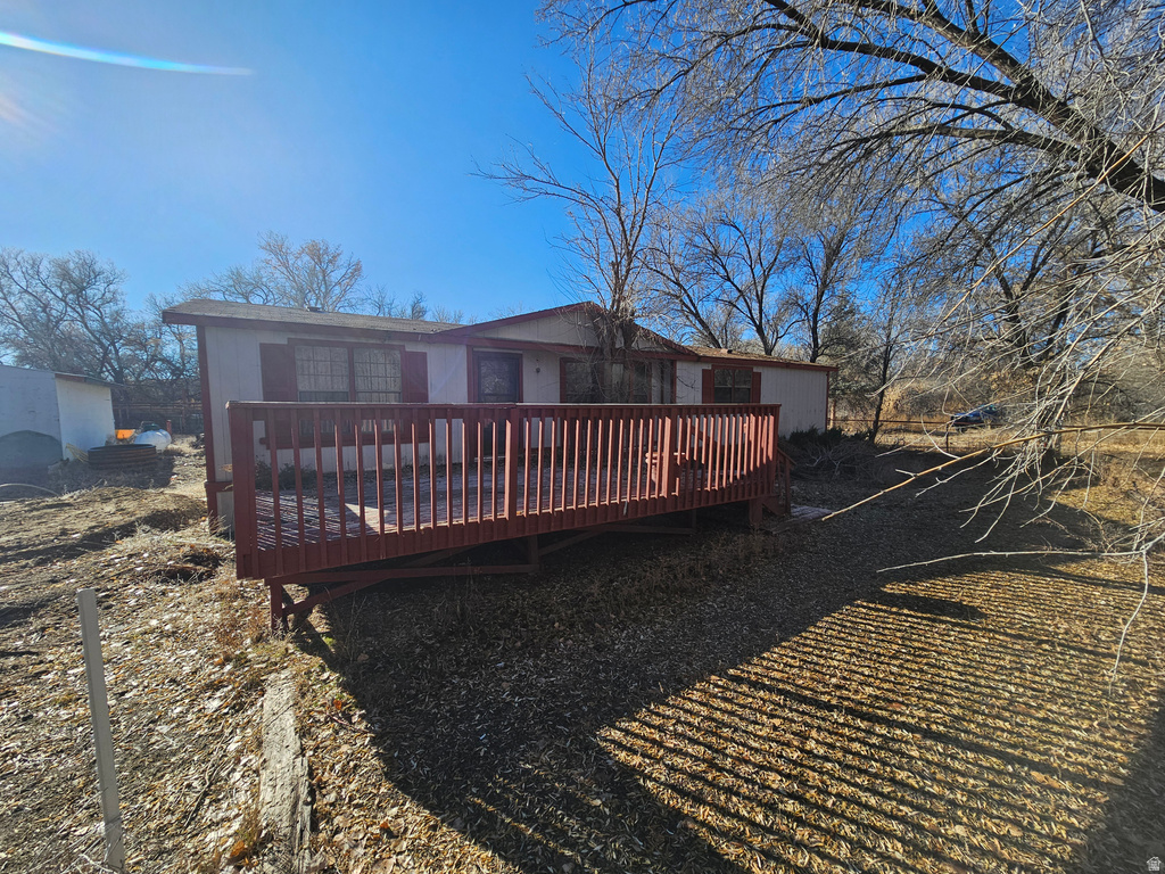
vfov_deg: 89.9
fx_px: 438
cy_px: 437
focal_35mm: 13
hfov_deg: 106.2
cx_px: 582
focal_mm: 2.2
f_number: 2.2
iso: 50
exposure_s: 1/1453
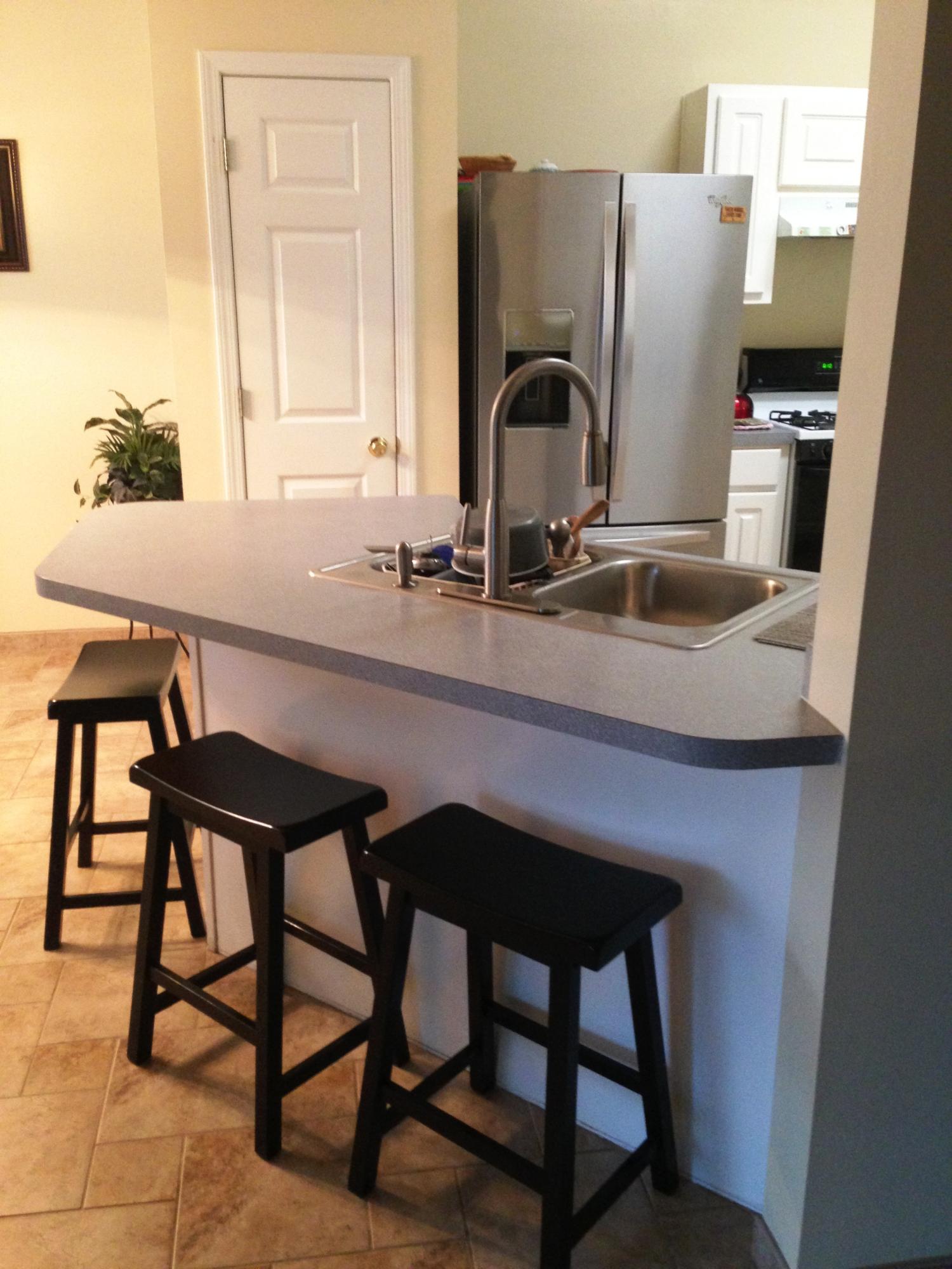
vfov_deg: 55.4
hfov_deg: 42.9
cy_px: 634
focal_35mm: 33
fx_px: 1210
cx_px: 476
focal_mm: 4.12
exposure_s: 1/20
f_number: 2.4
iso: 320
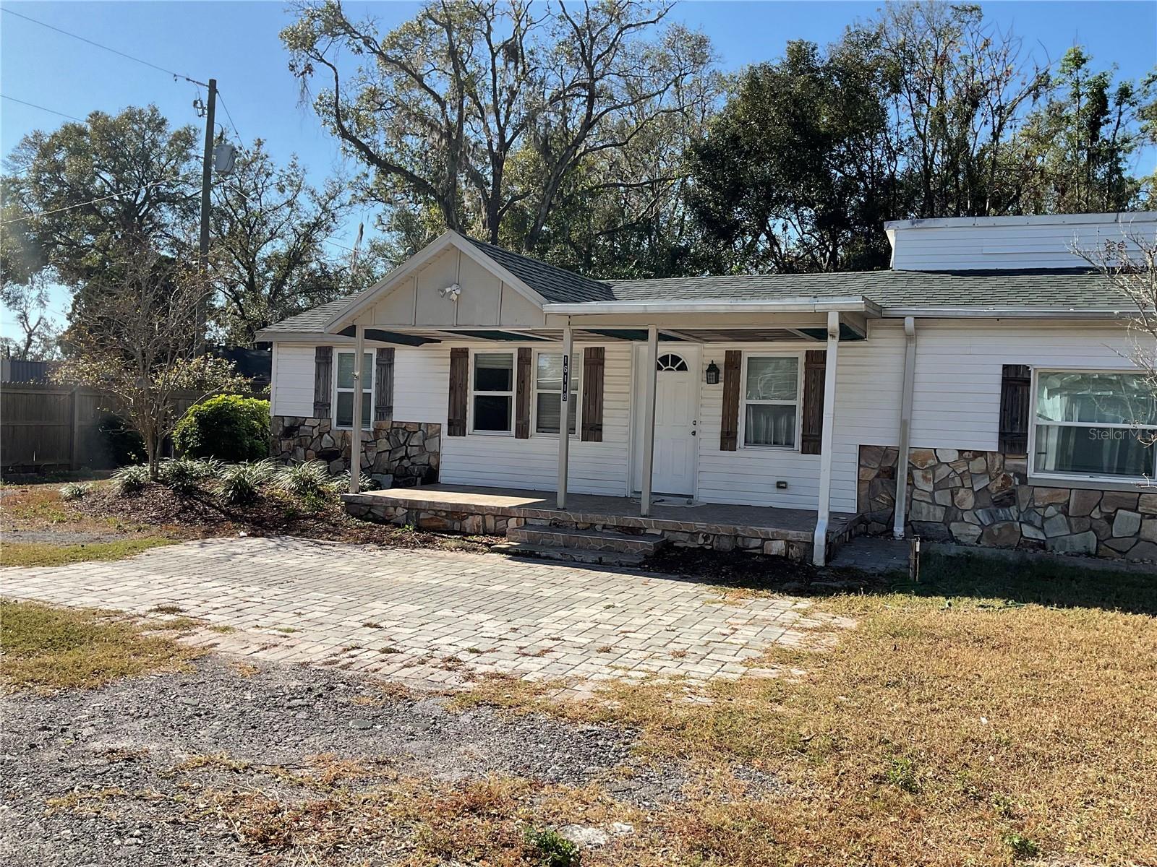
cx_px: 578
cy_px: 434
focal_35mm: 29
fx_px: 969
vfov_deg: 48.2
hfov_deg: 61.7
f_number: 1.8
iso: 16
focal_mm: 3
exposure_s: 1/1626
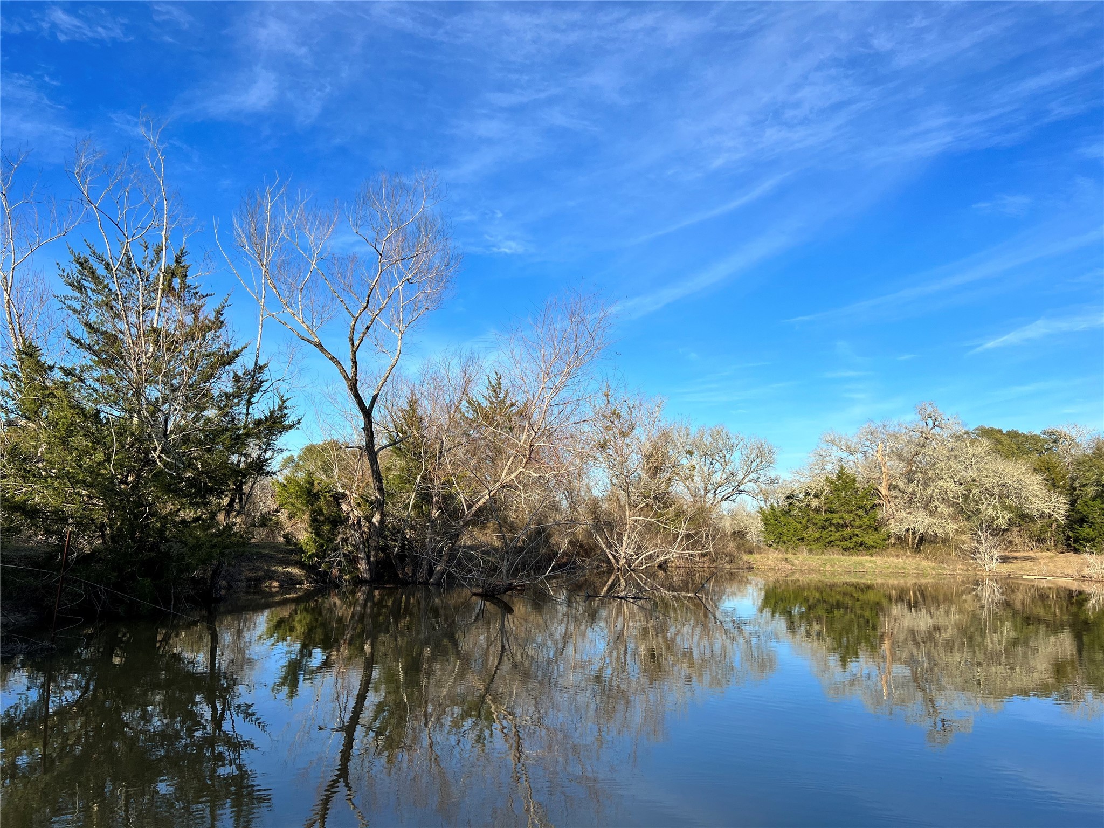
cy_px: 414
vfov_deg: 53.1
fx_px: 829
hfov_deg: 67.3
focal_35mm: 26
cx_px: 552
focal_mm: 5.7
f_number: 1.5
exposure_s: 1/3460
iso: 50
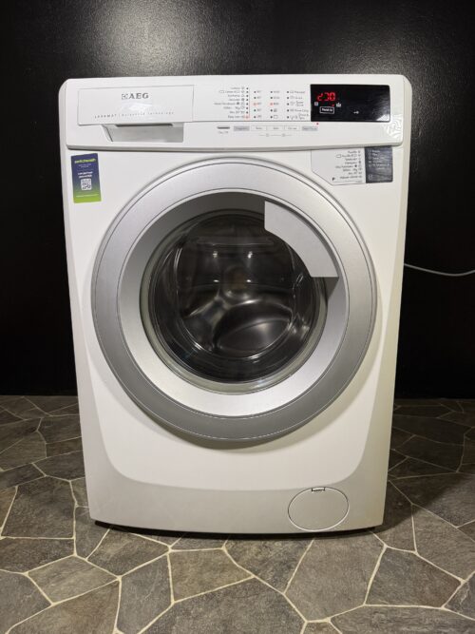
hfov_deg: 56.8
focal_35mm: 24
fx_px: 439
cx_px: 238
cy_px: 317
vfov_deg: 71.6
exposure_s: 1/100
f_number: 1.78
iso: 160
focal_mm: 6.76
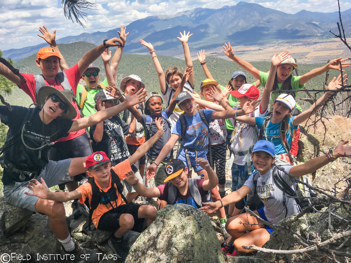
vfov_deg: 48.2
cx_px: 176
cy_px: 132
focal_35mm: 29
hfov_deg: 61.7
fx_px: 294
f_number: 2.2
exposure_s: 1/1150
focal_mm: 4.15
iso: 25
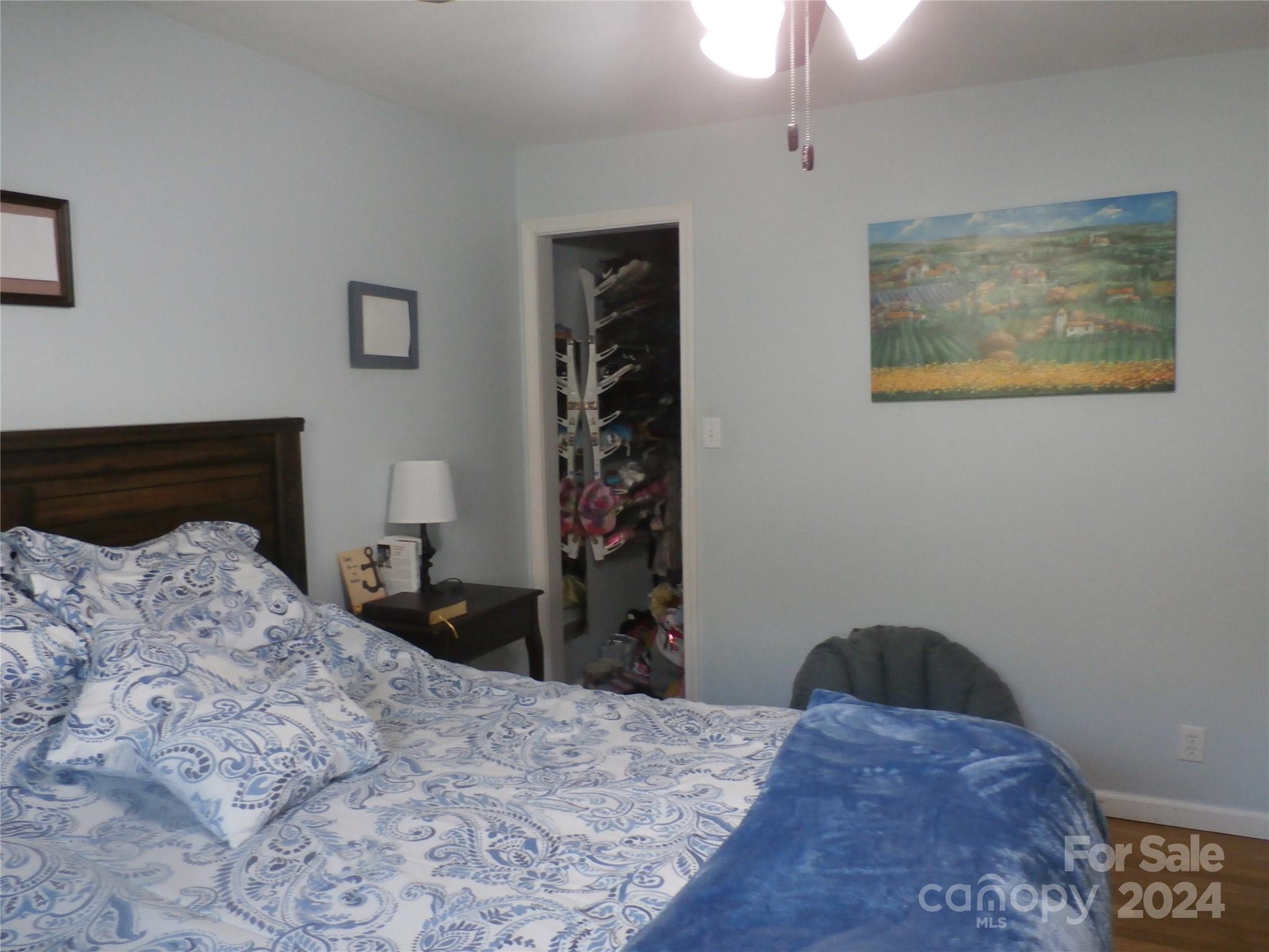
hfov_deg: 69.4
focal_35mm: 25
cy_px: 476
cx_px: 634
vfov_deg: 54.9
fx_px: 916
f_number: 3
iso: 400
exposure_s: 1/30
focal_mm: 4.5
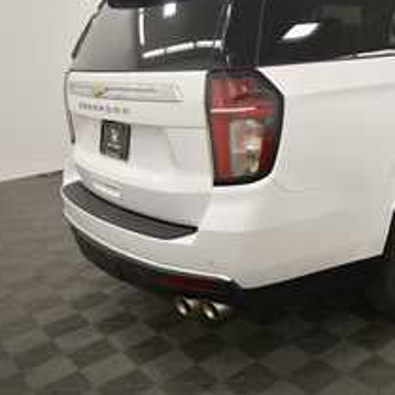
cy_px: 150
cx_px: 350
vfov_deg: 42.5
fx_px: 503
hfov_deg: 39.9
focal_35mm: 39
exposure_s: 1/250
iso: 800
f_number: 5.3
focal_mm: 16
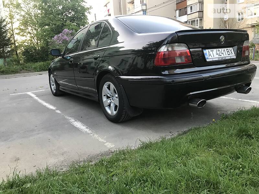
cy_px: 97
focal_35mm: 28
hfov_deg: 63.4
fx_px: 209
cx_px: 130
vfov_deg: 49.7
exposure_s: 1/25
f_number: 1.8
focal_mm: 4
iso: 40
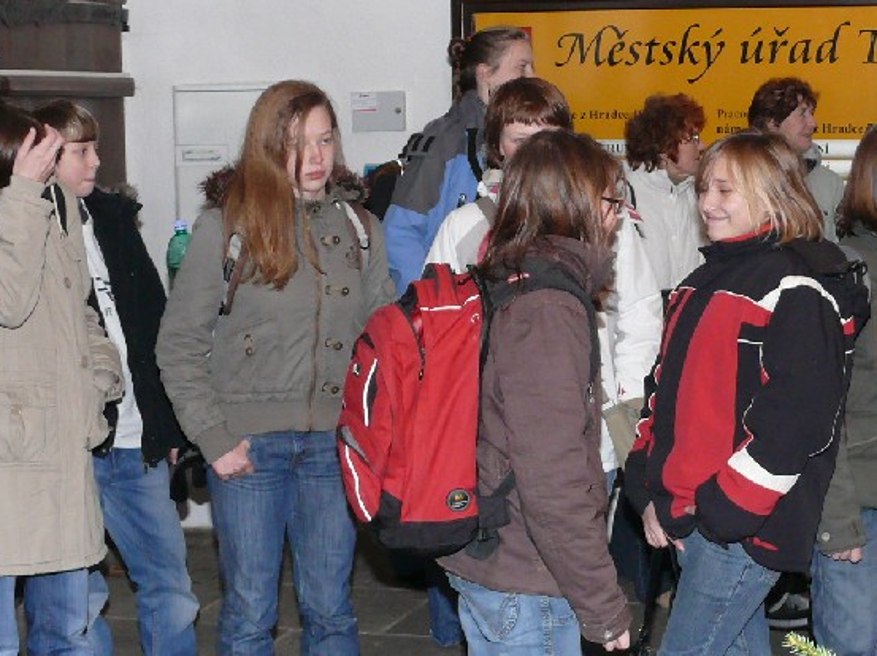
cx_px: 728
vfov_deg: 19.4
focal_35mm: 76
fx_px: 1924
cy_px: 304
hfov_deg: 25.2
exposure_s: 1/30
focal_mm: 7.4
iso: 200
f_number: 2.8
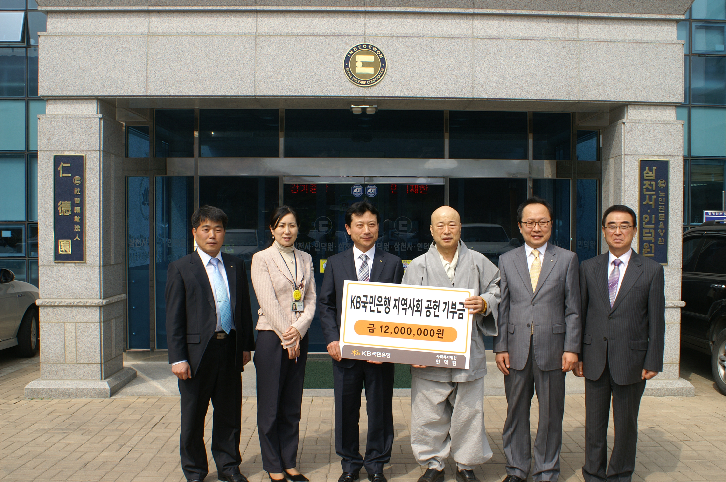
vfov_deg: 39.9
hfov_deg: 57.3
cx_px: 363
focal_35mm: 33
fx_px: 665
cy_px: 241
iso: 100
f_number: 10
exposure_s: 1/125
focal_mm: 22
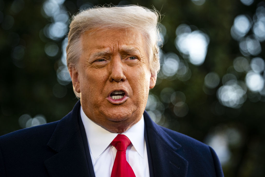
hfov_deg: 10.3
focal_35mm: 200
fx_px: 1472
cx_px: 132
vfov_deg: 6.9
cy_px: 88
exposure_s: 1/800
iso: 2000
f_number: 5.6
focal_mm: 200
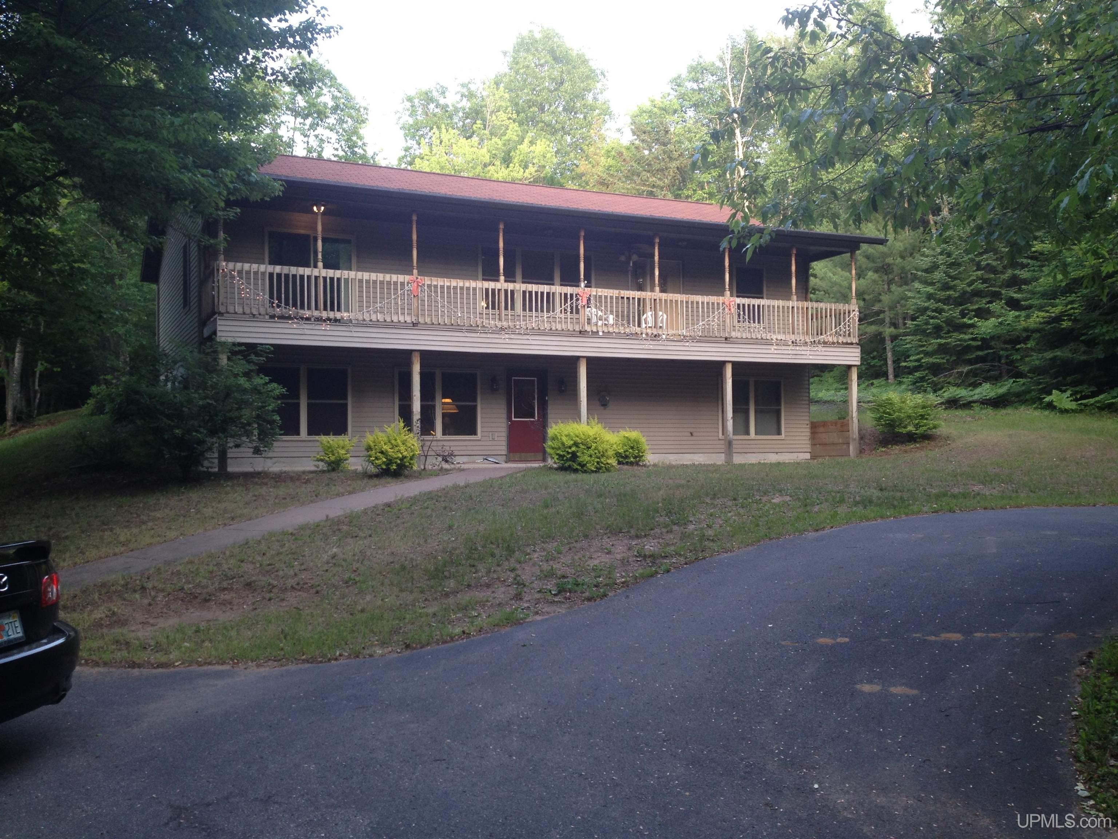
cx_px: 559
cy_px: 420
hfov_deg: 52.6
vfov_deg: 40.7
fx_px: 1130
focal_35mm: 35
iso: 64
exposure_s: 1/40
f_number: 2.4
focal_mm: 4.28
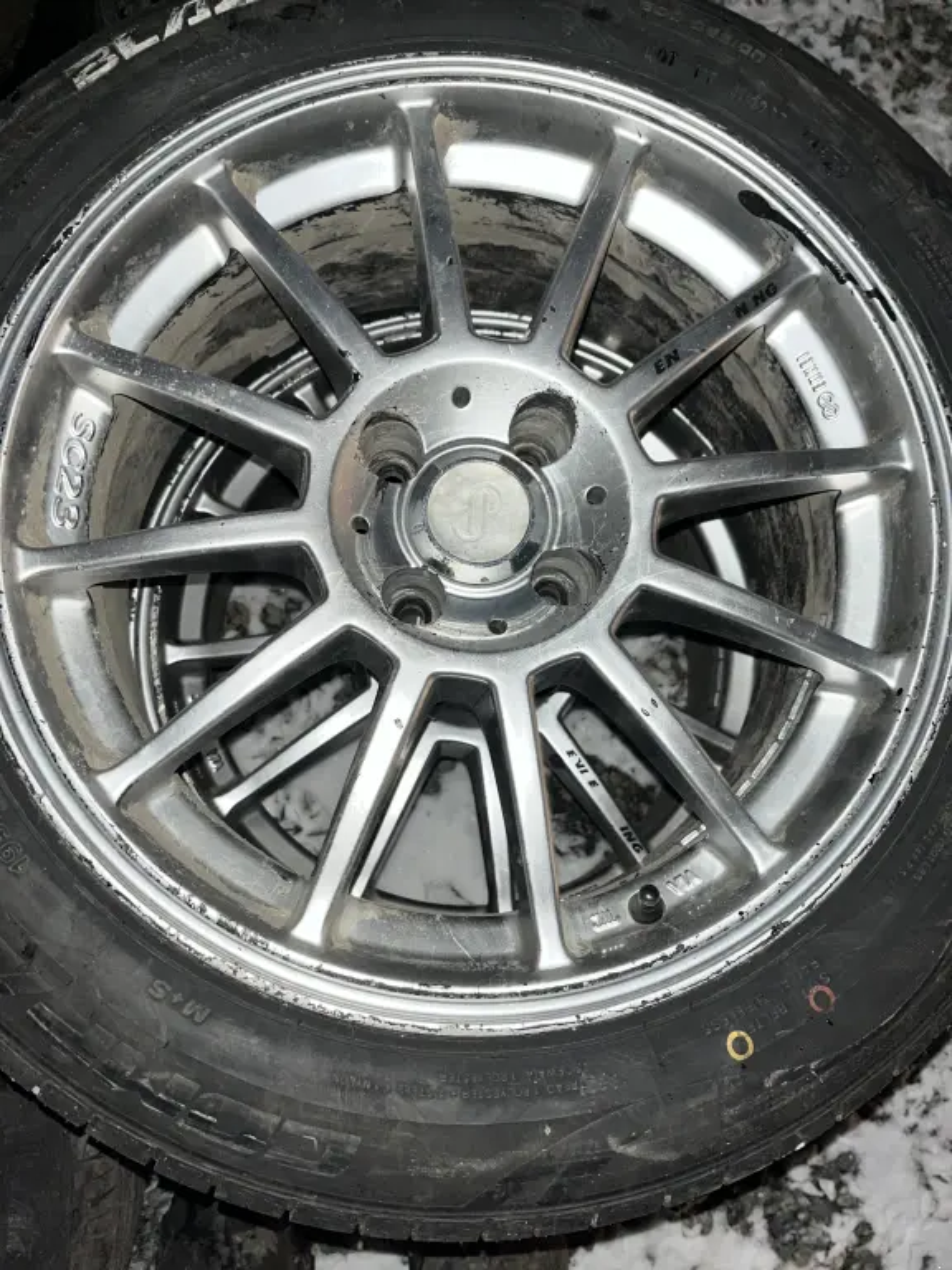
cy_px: 635
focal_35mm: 26
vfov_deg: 67.3
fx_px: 953
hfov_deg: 53.1
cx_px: 476
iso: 50
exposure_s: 1/4
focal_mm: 5.1
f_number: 1.6
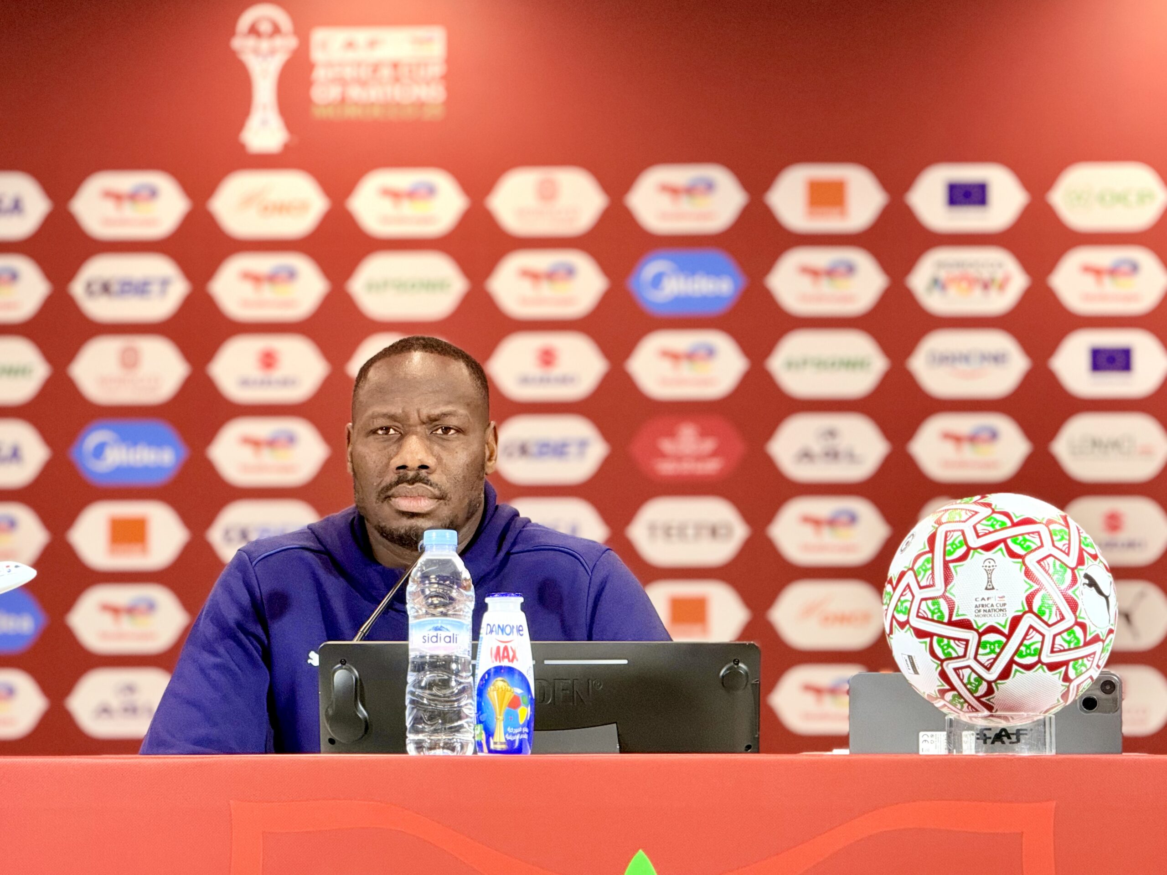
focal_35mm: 120
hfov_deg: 16.4
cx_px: 584
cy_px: 438
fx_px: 4046
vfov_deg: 12.3
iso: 250
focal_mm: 15.66
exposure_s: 1/99
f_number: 2.8
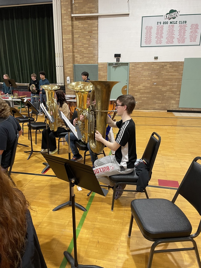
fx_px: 201
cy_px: 134
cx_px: 100
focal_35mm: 26
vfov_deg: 67.3
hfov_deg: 53.1
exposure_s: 1/60
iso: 200
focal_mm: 4.2
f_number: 1.6
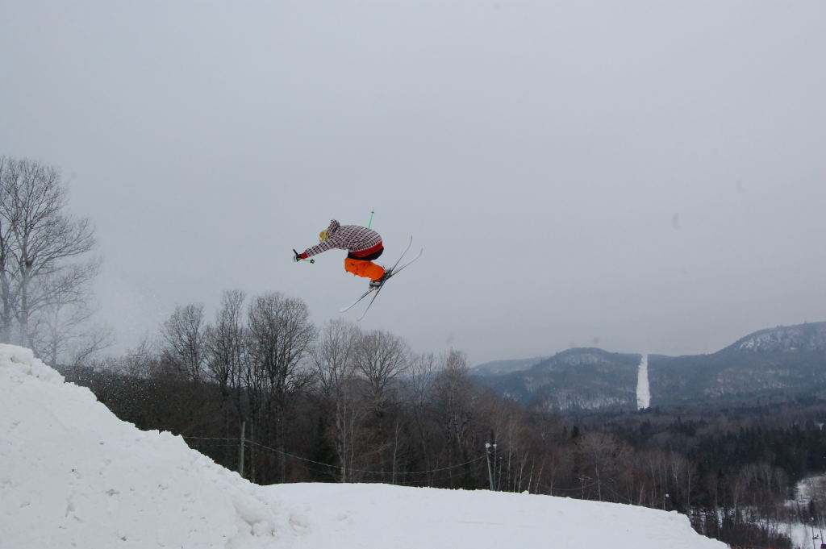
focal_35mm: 33
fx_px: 757
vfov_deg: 39.9
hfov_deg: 57.3
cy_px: 274
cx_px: 413
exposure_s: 1/640
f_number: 13
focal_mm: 22
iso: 1600
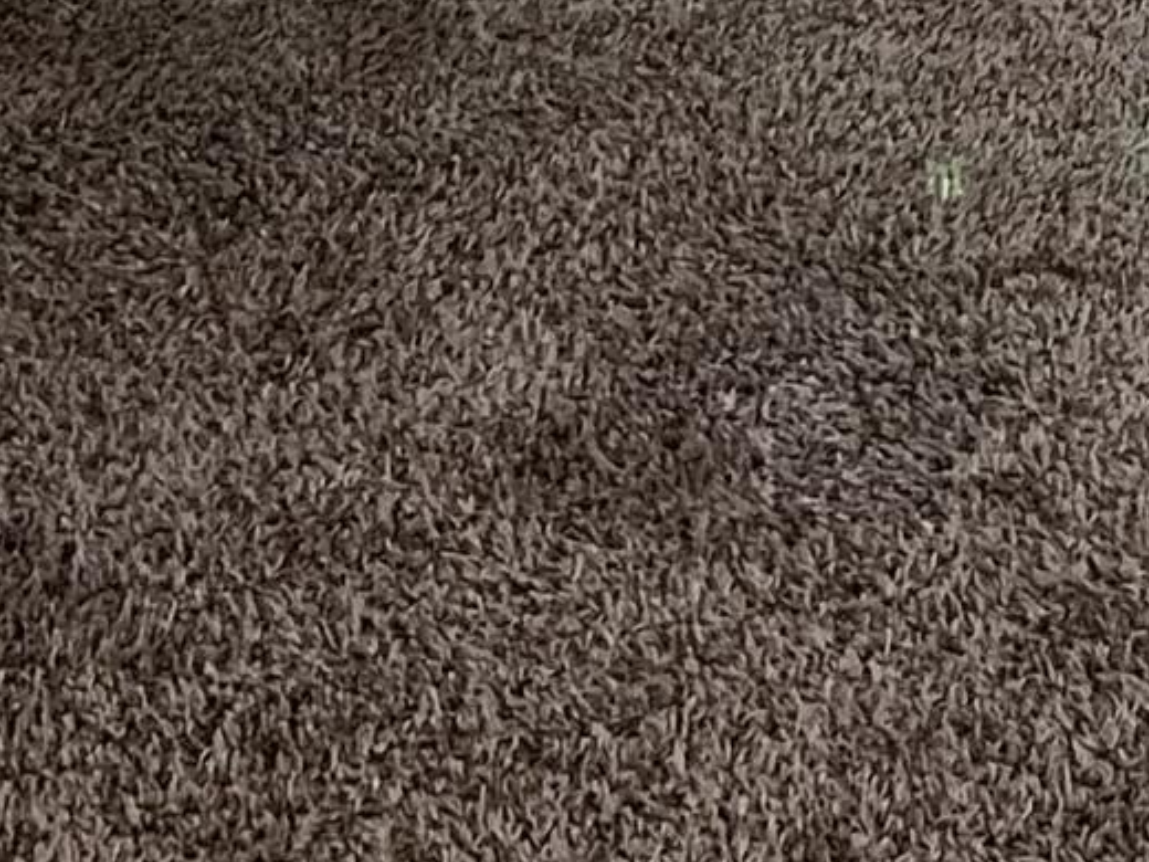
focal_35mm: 150
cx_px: 1257
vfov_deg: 8.5
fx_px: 4979
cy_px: -1596
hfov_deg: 12.9
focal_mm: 5.7
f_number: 1.5
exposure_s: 1/60
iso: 160
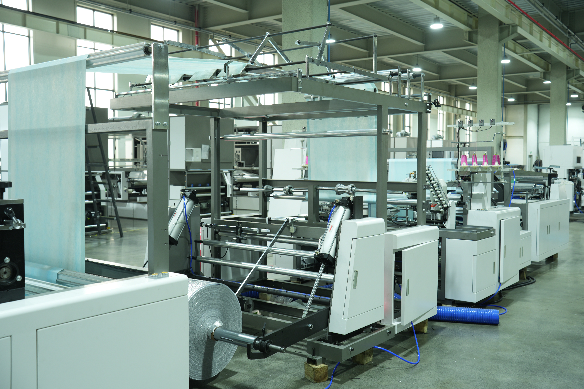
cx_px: 292
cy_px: 194
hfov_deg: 54.4
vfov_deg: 37.9
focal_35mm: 35
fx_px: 568
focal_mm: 35
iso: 100
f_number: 5
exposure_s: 1/2
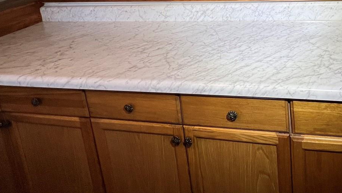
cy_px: -29
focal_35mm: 25
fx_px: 227
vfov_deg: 37.0
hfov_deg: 68.4
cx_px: 263
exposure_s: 1/120
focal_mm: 1.57
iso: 80
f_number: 1.8
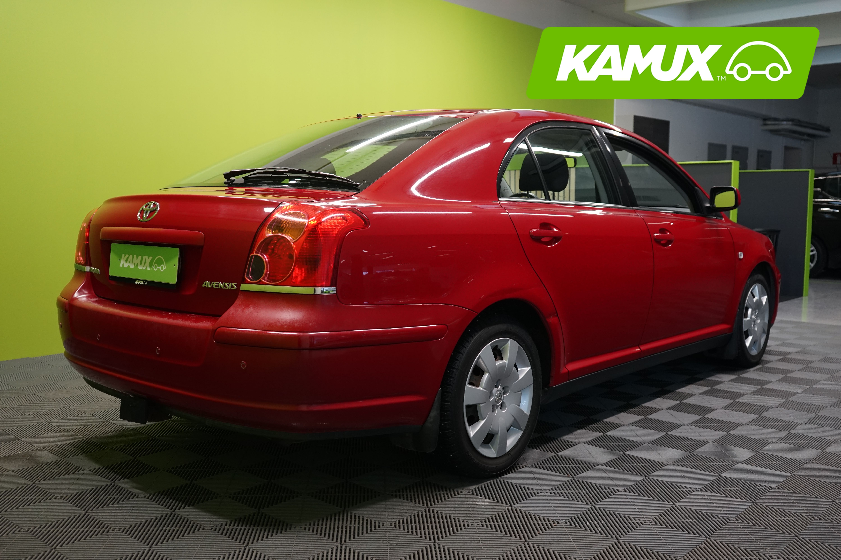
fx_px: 794
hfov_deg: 55.8
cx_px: 420
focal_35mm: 34
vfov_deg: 38.9
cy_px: 280
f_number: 4.5
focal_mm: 34
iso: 1000
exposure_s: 1/30
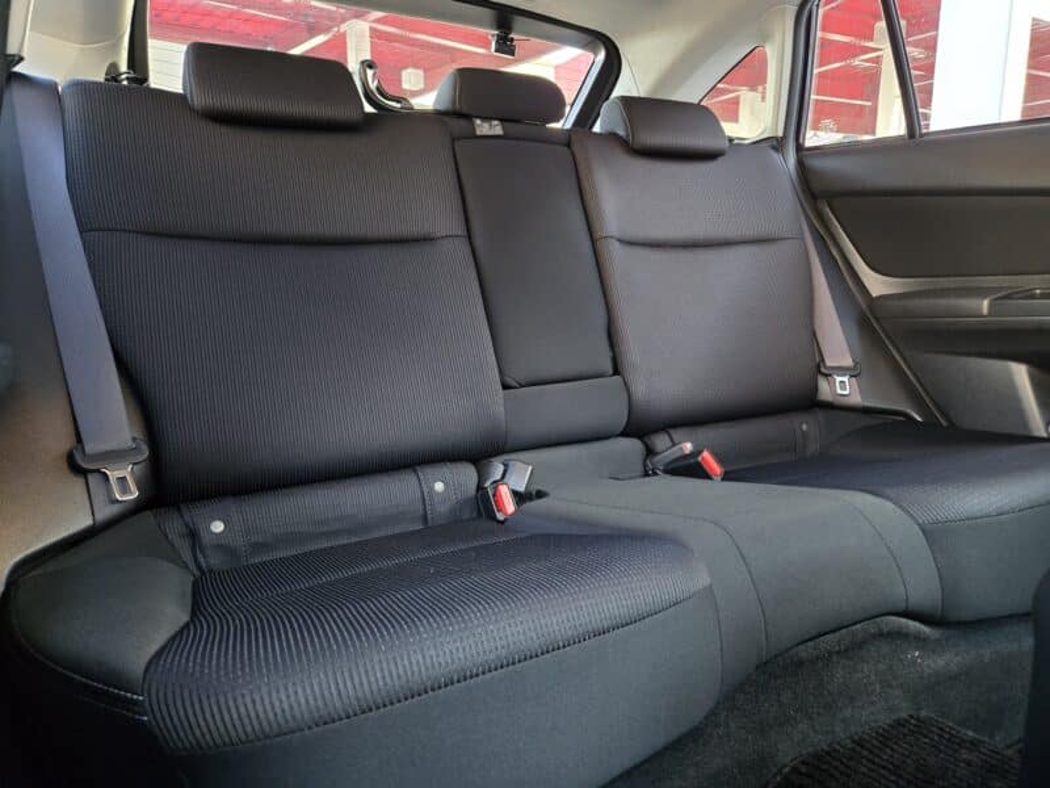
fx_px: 698
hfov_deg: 73.9
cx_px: 525
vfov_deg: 58.9
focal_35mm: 23
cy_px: 394
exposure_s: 1/50
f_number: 1.8
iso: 1600
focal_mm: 5.4
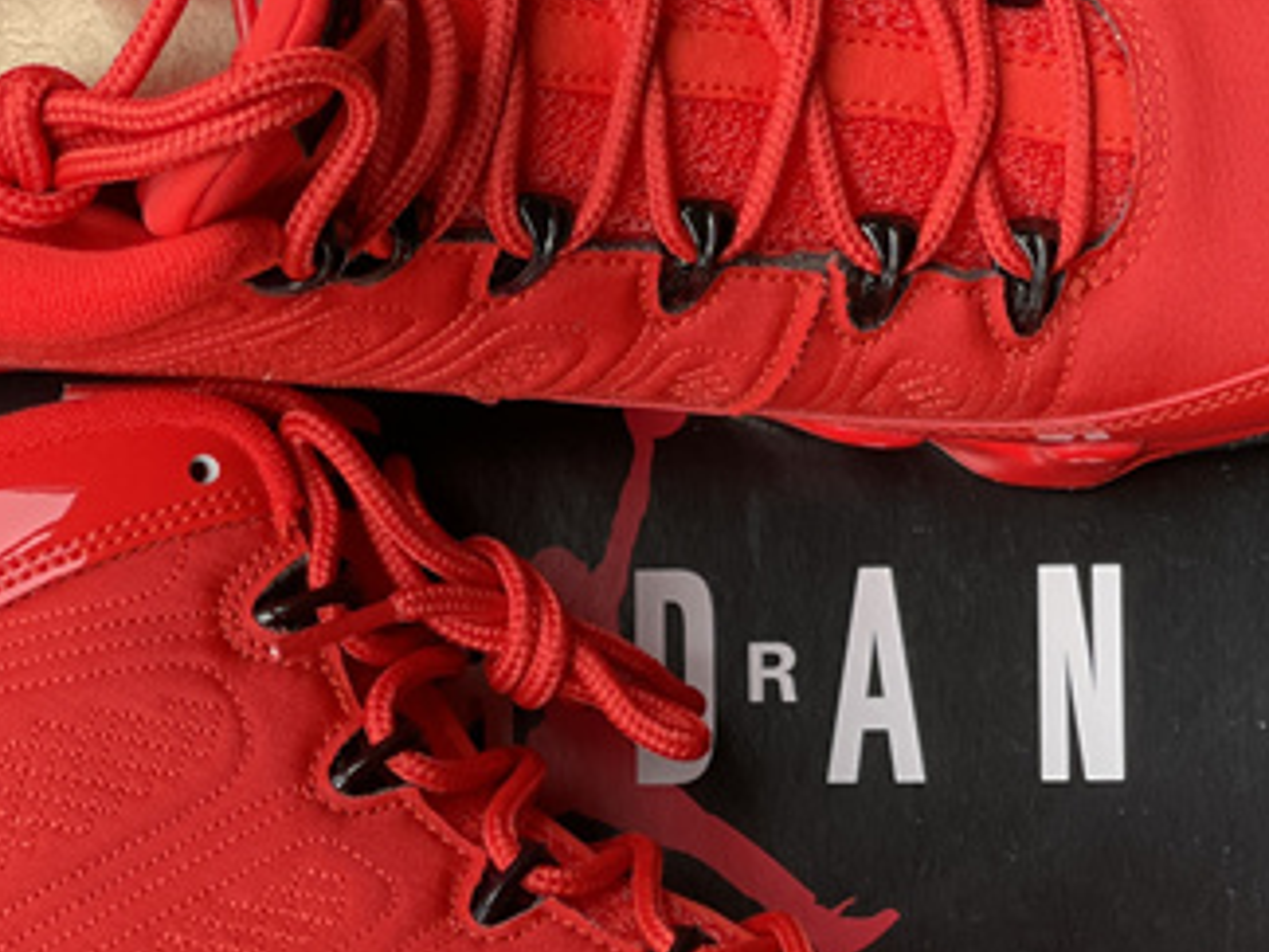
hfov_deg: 13.5
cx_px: 611
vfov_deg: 10.2
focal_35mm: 146
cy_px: 584
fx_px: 5352
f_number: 2.2
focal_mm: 7.5
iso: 100
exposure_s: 1/121
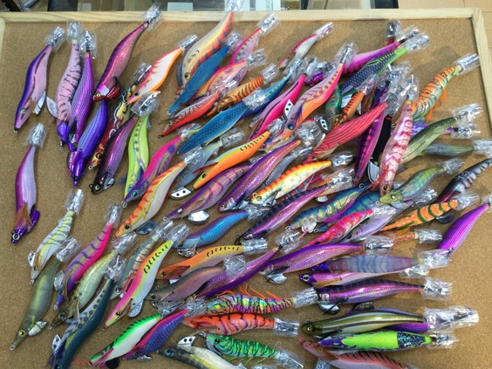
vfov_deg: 42.9
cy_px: 189
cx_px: 252
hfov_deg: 55.3
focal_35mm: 33
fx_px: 469
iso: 32
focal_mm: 3.3
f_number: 2.4
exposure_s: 1/30
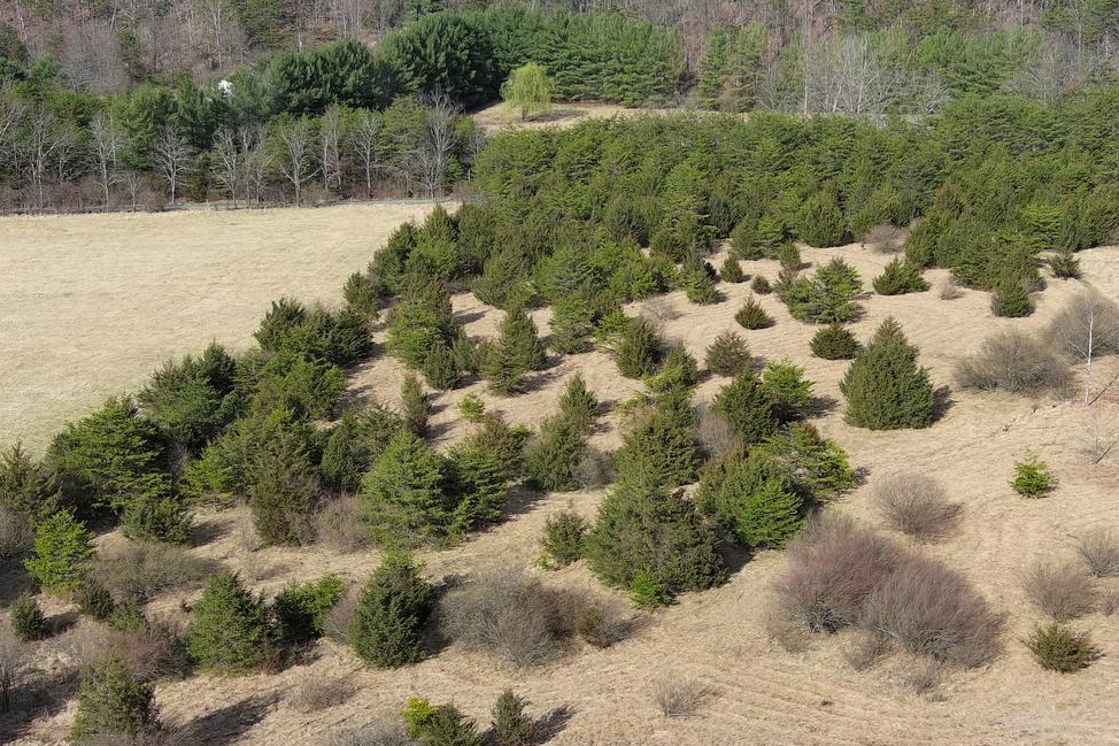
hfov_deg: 32.8
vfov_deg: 22.2
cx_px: 670
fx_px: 1896
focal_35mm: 61
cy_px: 487
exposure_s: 1/945
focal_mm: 10.57
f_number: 2.8
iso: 100
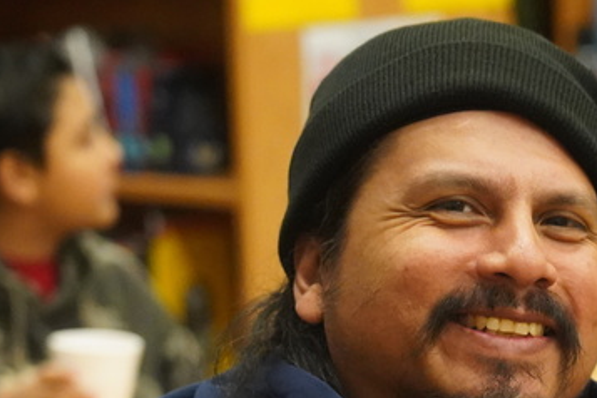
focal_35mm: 224
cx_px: 520
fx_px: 3714
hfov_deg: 9.2
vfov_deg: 6.1
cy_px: 462
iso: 8000
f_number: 4
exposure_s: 1/160
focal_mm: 78
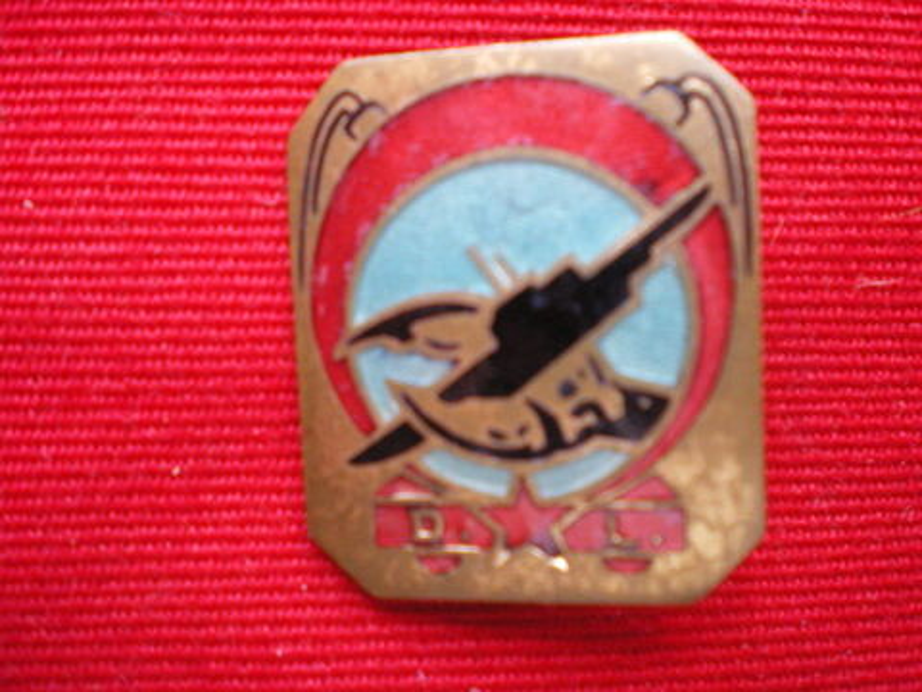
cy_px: 346
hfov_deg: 49.0
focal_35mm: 38
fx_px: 1012
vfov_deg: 37.7
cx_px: 461
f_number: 3.1
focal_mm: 6.3
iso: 400
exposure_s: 1/20
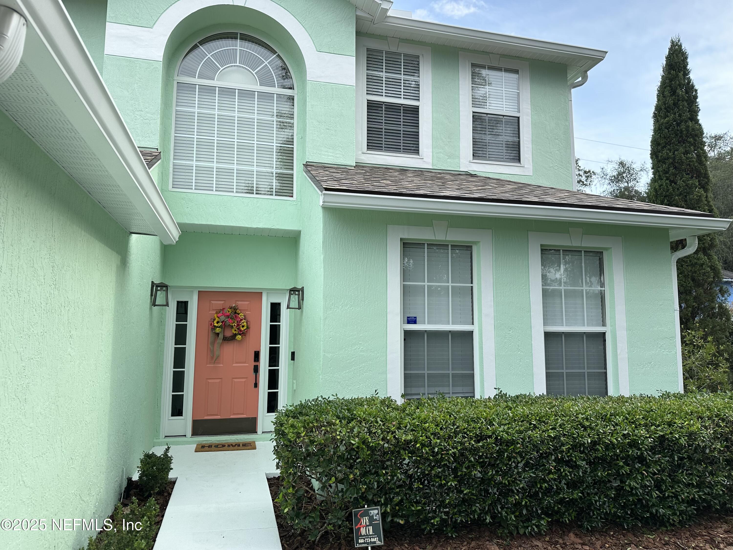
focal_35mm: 24
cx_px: 366
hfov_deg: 71.6
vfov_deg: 56.8
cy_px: 275
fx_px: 508
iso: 80
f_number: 1.78
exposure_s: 1/1050
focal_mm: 6.86
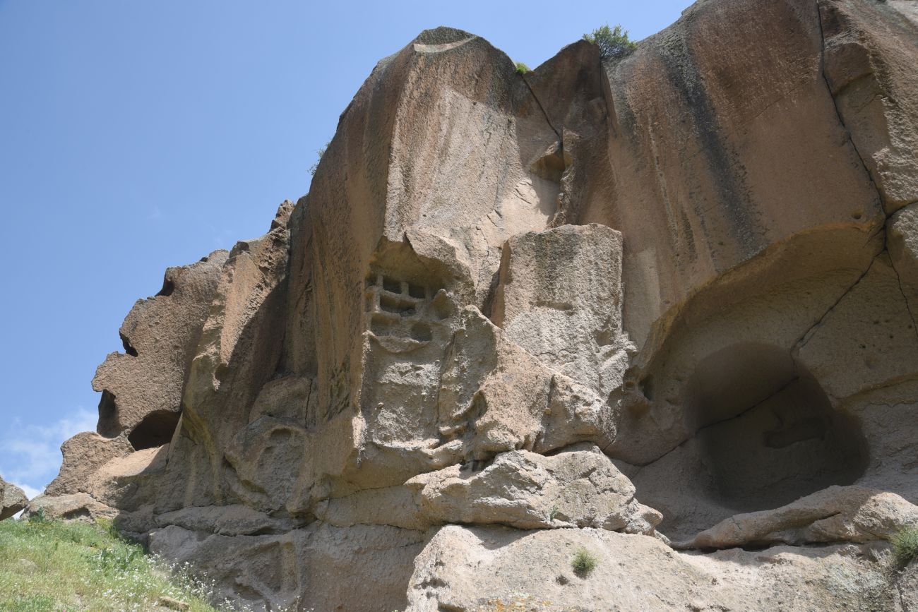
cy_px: 306
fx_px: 1275
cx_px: 459
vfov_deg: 27.0
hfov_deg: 39.6
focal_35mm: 50
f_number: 10
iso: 125
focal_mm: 50
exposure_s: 1/125
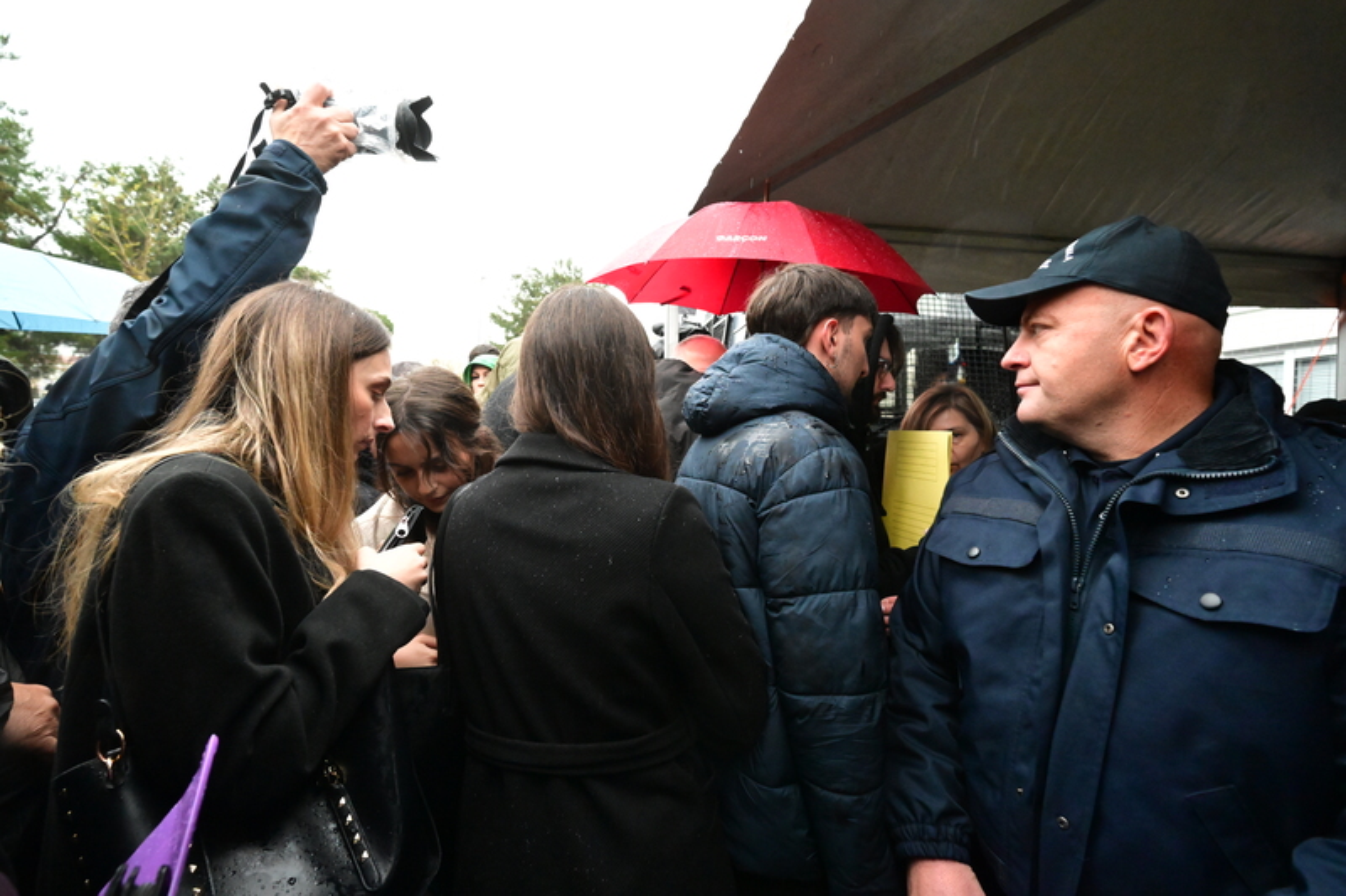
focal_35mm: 17
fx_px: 635
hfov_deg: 93.3
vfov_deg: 70.4
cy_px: 448
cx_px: 673
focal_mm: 17
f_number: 5
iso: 8000
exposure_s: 1/250
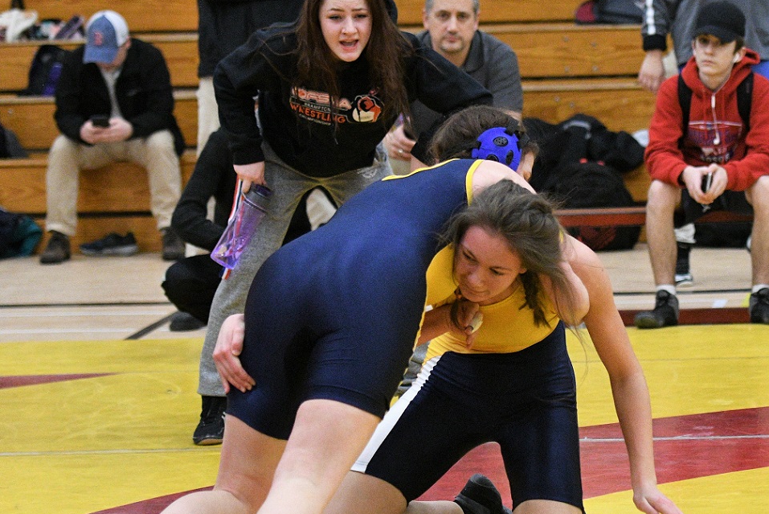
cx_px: 419
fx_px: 2522
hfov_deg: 17.3
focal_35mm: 118
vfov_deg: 11.6
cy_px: 260
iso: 5600
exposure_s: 1/1000
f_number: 2.8
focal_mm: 70
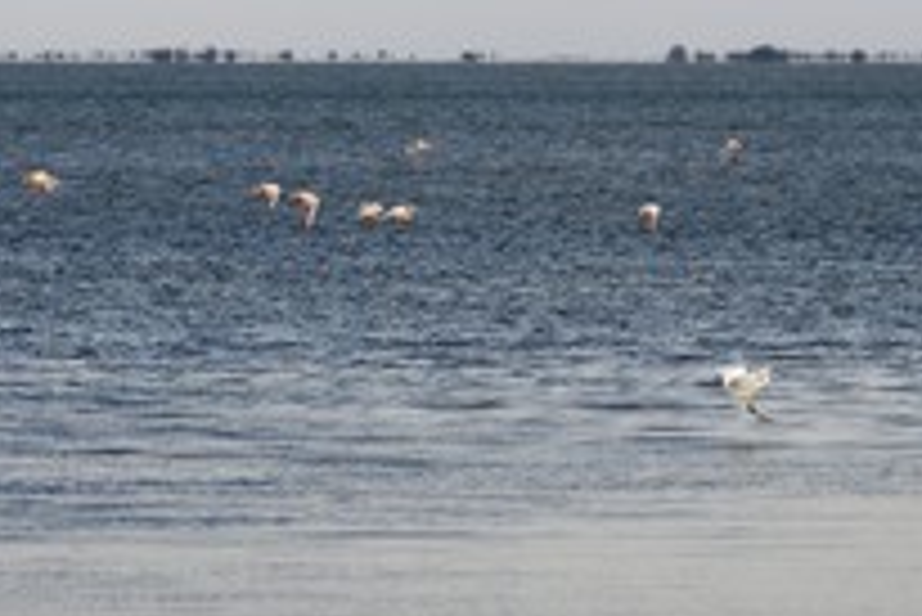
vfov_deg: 3.4
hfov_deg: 5.0
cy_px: 333
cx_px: 432
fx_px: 10482
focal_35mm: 409
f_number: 6.3
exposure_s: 1/400
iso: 200
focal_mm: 200
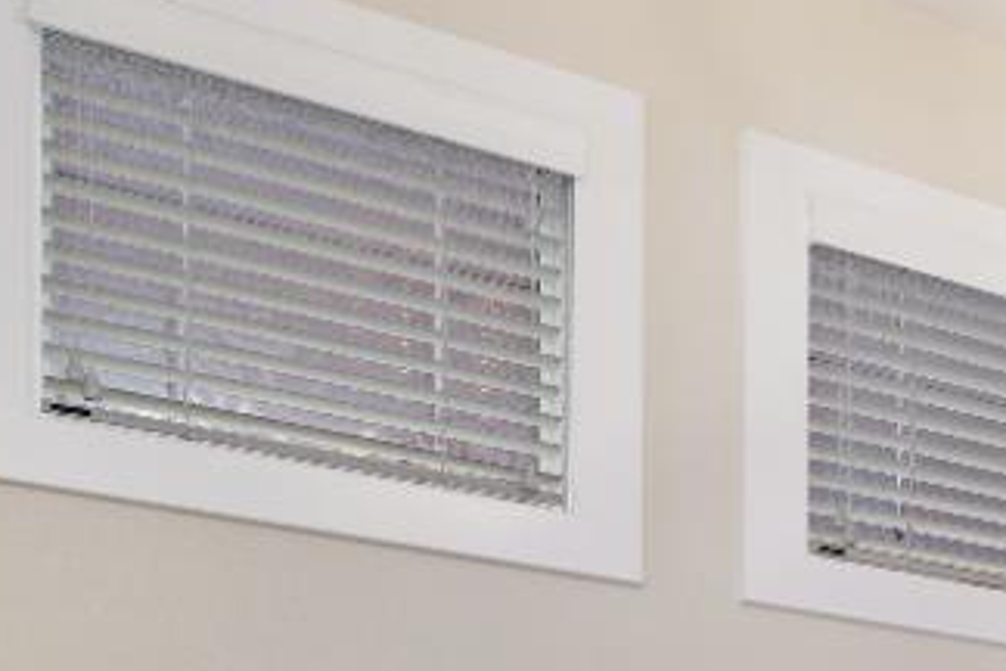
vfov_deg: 15.9
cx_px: 2090
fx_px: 2068
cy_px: 1177
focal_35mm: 74
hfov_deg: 17.6
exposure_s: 1/100
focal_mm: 16
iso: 500
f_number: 6.3
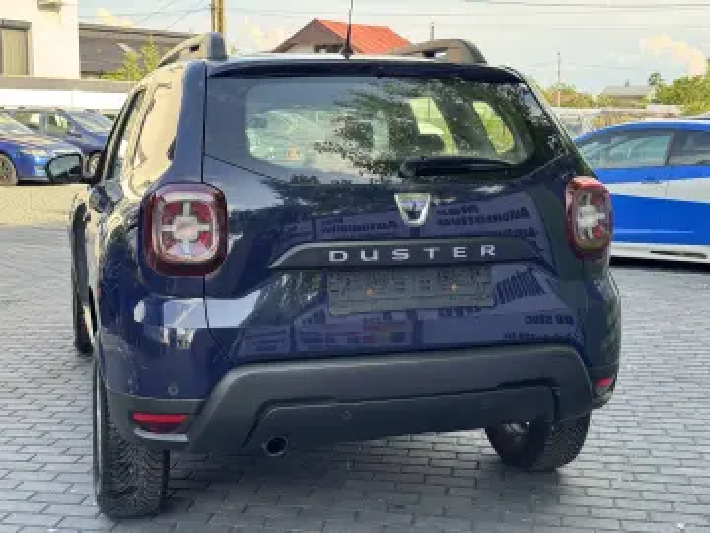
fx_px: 985
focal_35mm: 48
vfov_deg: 30.3
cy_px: 266
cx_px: 355
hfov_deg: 39.7
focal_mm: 6.76
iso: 64
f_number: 1.78
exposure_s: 1/279
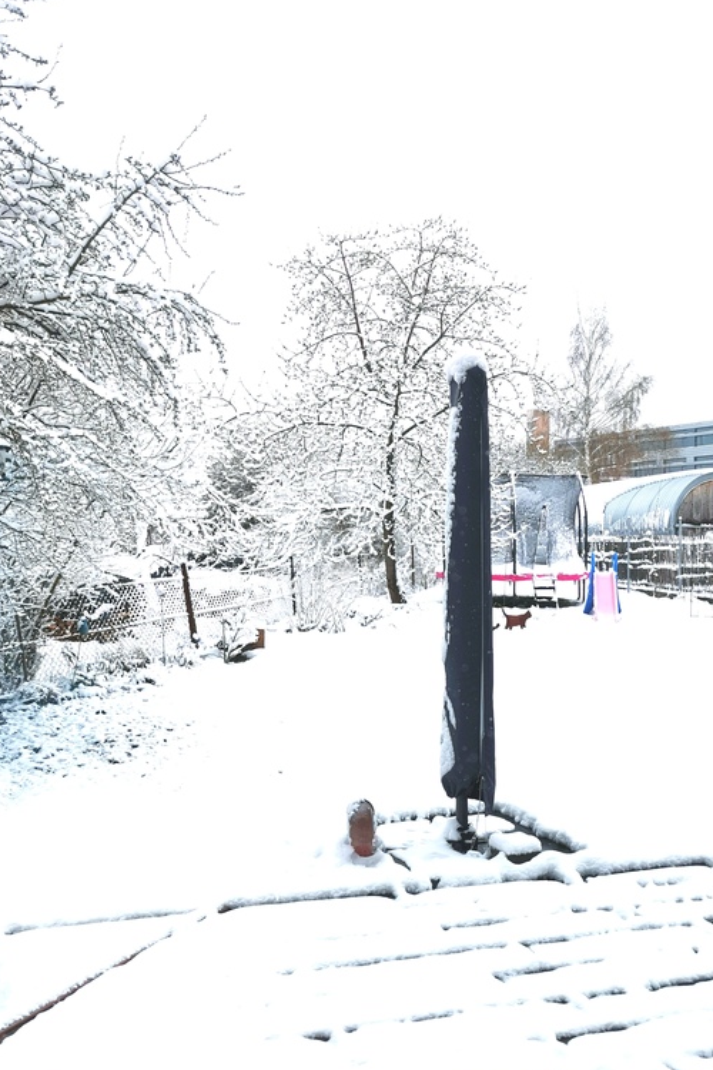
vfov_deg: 57.2
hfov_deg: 39.9
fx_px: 980
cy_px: 544
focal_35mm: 33
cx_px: 384
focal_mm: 5.56
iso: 50
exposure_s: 1/3472
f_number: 1.6
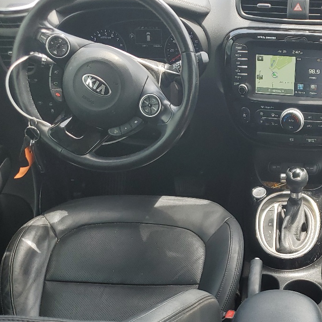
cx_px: 289
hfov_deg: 30.3
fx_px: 568
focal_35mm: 54
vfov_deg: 30.7
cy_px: 265
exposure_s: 1/370
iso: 50
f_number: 1.5
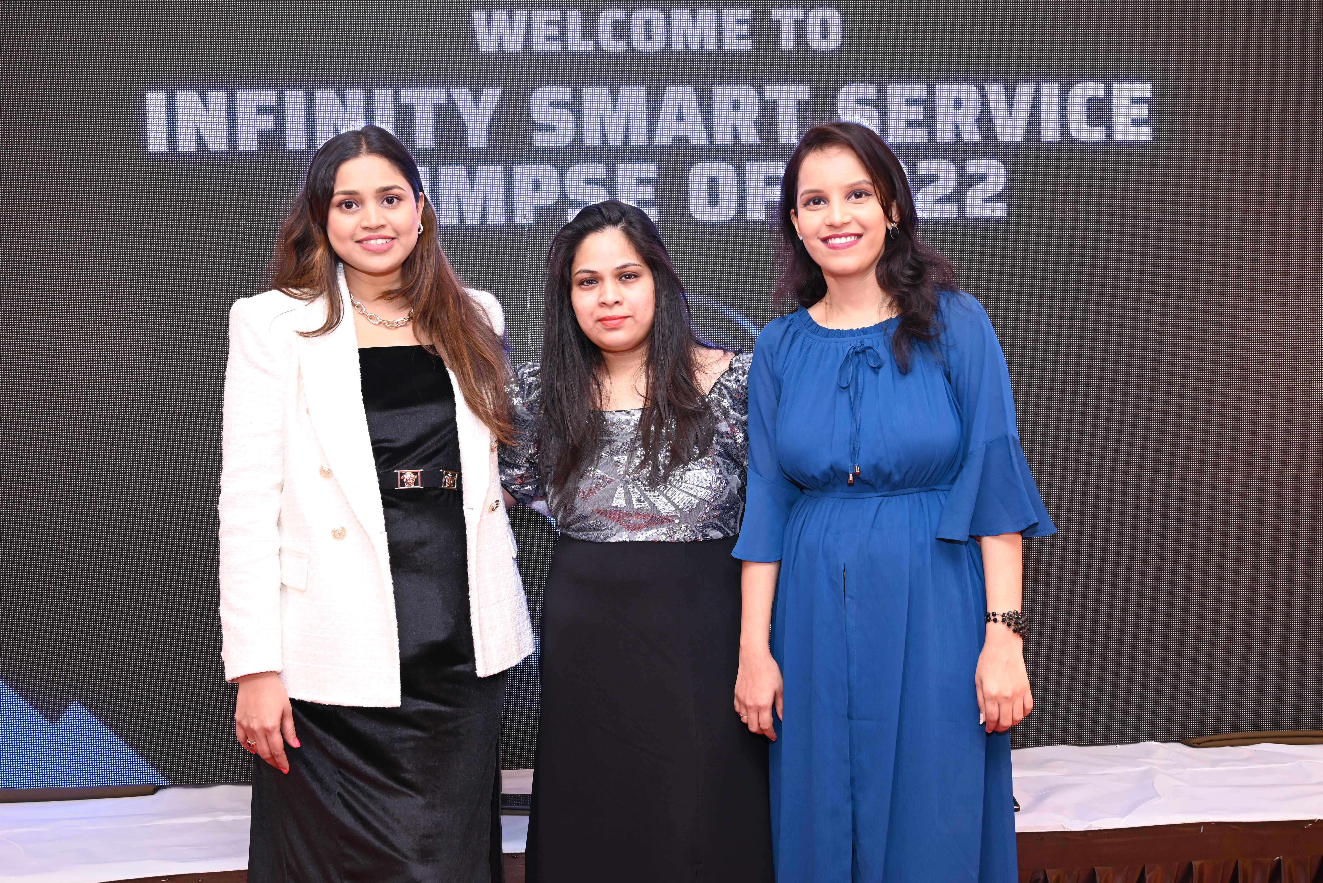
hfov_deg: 55.1
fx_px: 1268
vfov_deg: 38.4
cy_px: 442
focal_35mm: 34
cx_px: 662
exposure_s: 1/125
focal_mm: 34.5
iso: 1000
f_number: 5.6
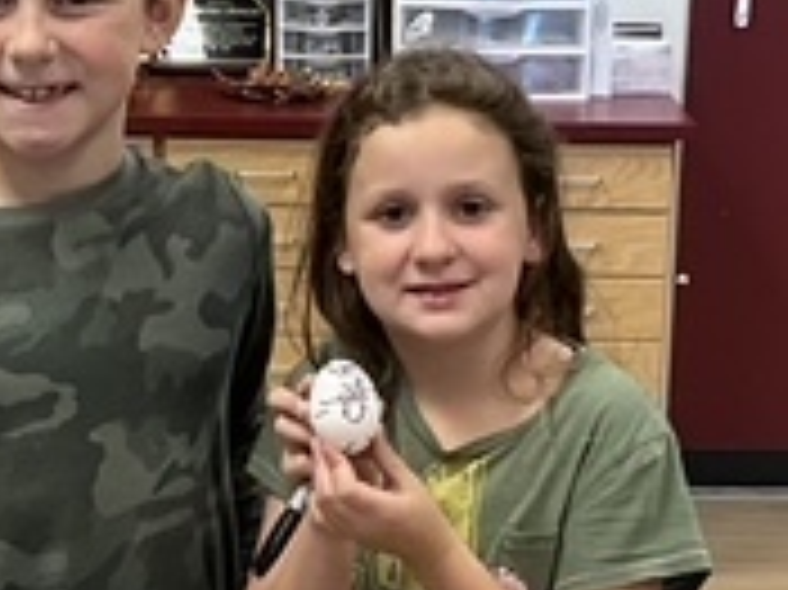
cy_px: 540
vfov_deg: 13.8
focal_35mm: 106
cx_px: 374
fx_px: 2411
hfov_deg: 18.6
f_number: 1.8
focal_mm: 3
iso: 100
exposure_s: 1/60
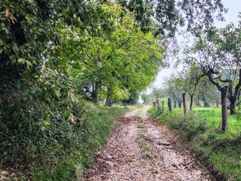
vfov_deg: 41.4
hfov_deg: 53.1
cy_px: 118
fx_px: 237
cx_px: 157
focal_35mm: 34
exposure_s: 1/60
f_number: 1.8
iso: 640
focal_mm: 6.4
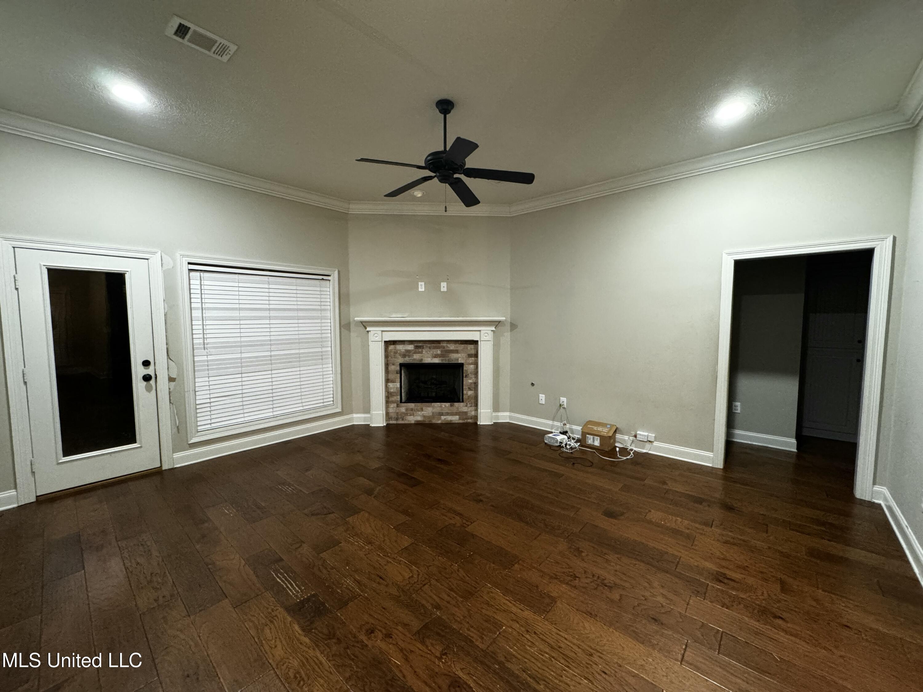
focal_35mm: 14
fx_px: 373
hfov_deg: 102.1
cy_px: 346
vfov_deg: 85.7
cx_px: 462
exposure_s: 1/60
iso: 500
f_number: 2.2
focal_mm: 2.22
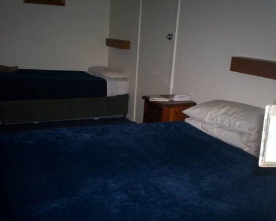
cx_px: 129
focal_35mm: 38
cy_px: 111
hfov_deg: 47.9
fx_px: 310
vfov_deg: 39.1
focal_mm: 6
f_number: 4.5
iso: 140
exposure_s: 1/60
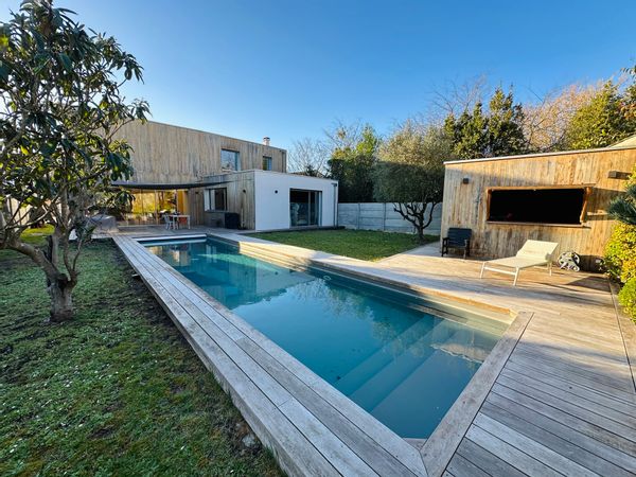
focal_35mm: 14
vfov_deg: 85.7
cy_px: 238
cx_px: 318
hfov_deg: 102.1
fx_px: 257
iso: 40
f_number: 2.2
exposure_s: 1/309
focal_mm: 2.22
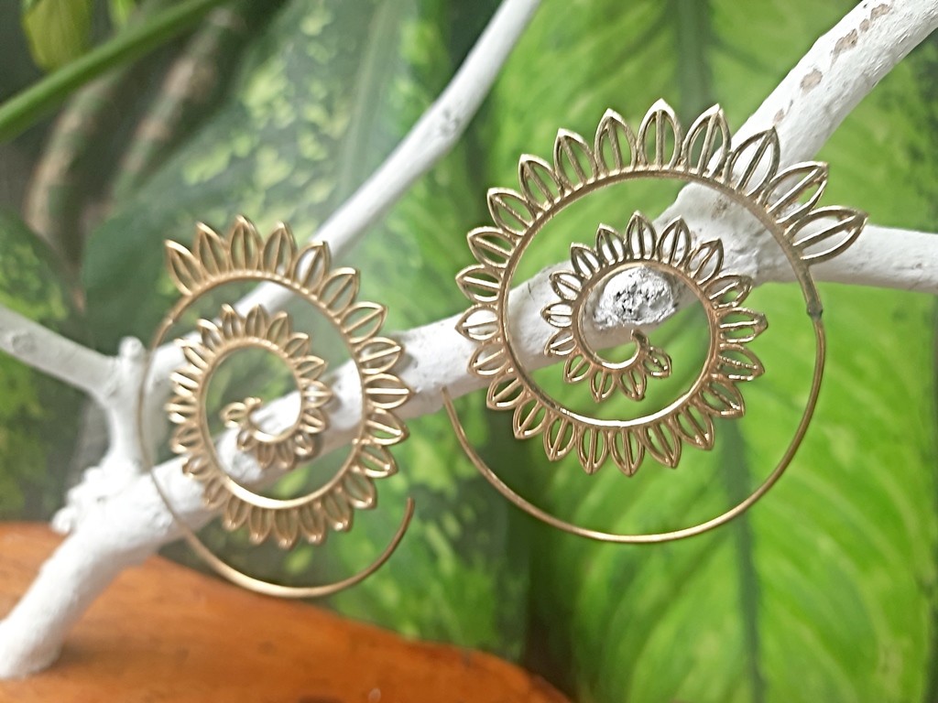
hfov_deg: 69.4
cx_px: 469
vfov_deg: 54.9
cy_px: 352
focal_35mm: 25
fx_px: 677
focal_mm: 4.6
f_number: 2
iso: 100
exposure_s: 1/50
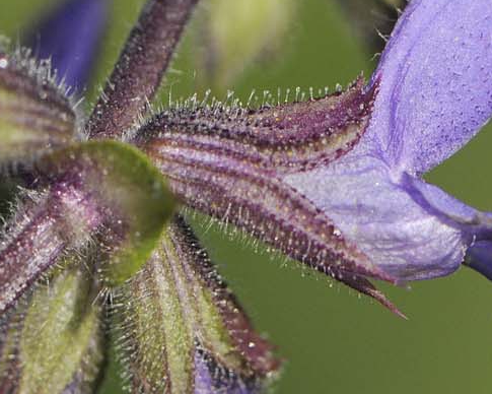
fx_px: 6208
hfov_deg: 4.5
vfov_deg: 3.6
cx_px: 256
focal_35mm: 426
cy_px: 21
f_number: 8
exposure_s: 1/1250
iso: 400
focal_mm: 105
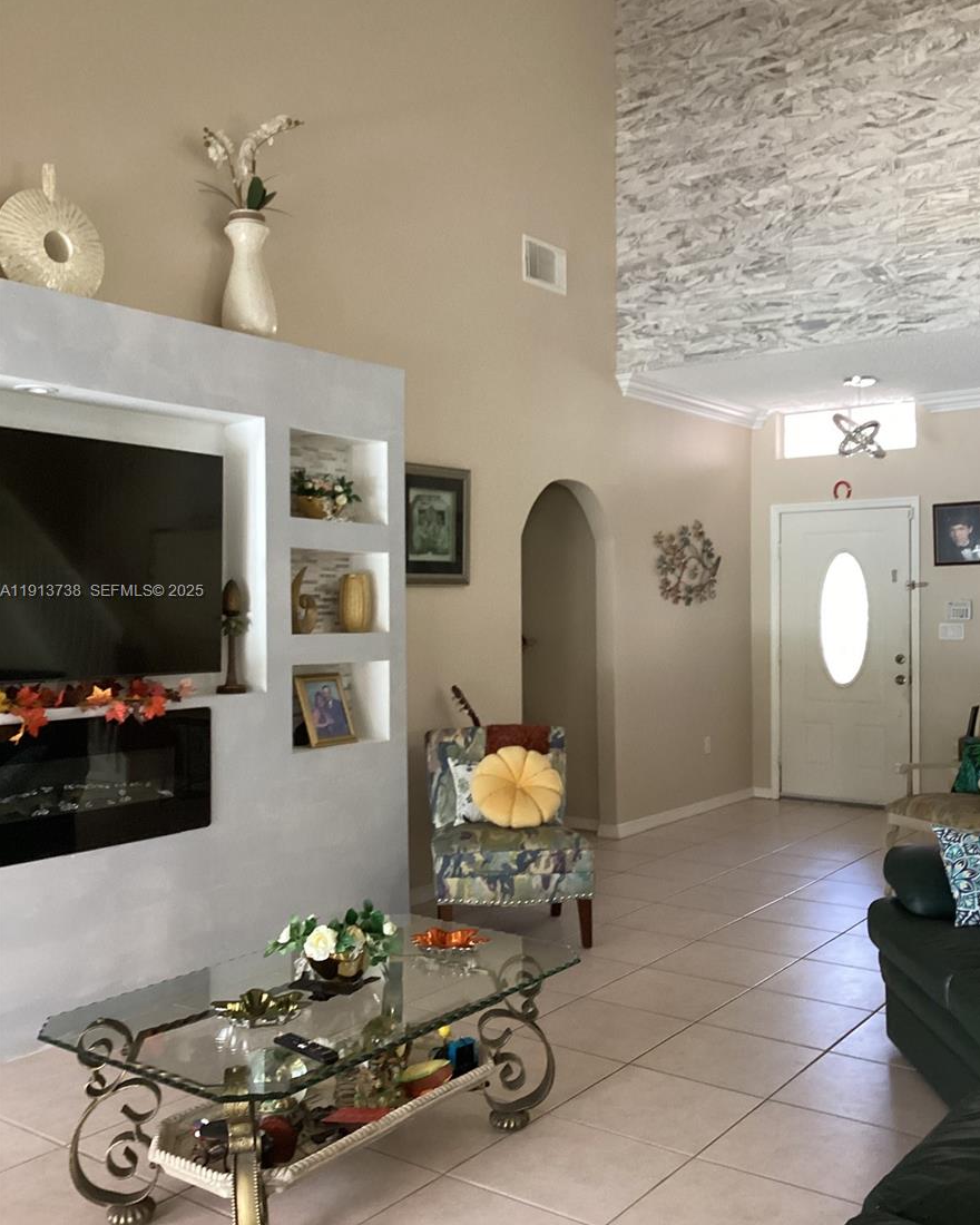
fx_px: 1196
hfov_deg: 44.5
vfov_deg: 54.2
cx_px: 499
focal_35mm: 33
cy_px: 592
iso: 250
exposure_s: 1/40
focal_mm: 3.3
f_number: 2.4
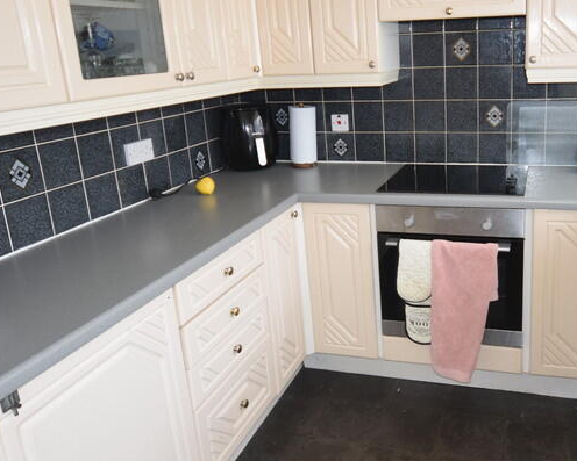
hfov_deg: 54.3
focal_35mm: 32
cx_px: 397
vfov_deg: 45.7
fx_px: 546
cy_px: 191
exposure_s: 1/125
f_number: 5.6
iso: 500
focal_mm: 11
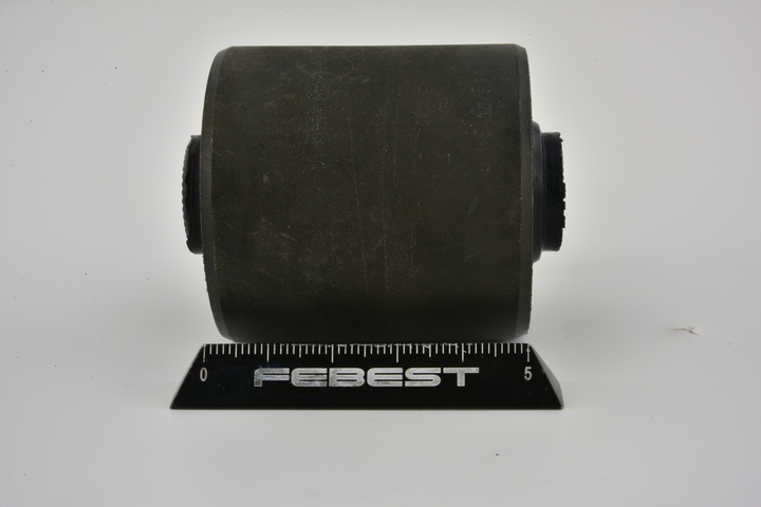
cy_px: 254
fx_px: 1268
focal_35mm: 60
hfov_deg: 33.4
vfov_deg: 22.6
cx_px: 380
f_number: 36
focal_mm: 60
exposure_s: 1/2.5
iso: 64
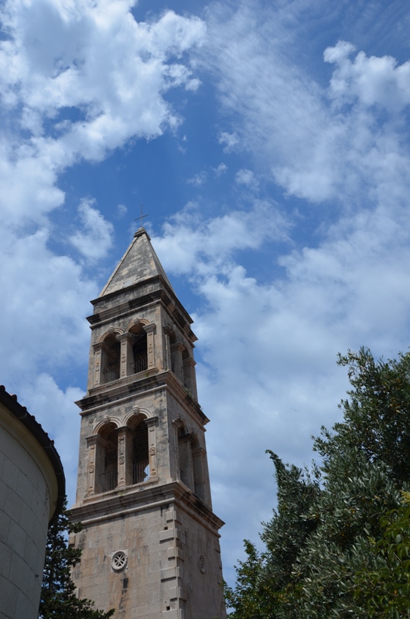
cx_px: 205
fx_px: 540
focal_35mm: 32
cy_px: 310
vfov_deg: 59.6
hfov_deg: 41.5
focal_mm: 21
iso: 100
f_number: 9
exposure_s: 1/320
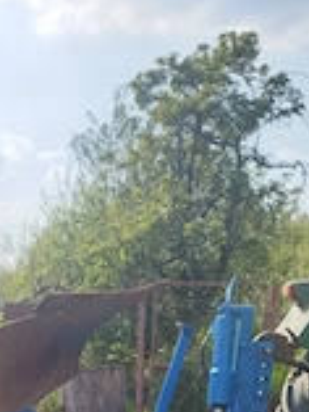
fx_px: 725
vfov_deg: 27.7
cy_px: 496
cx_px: -73
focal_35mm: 61
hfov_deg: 22.0
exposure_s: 1/2000
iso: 50
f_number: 1.89
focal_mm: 5.89
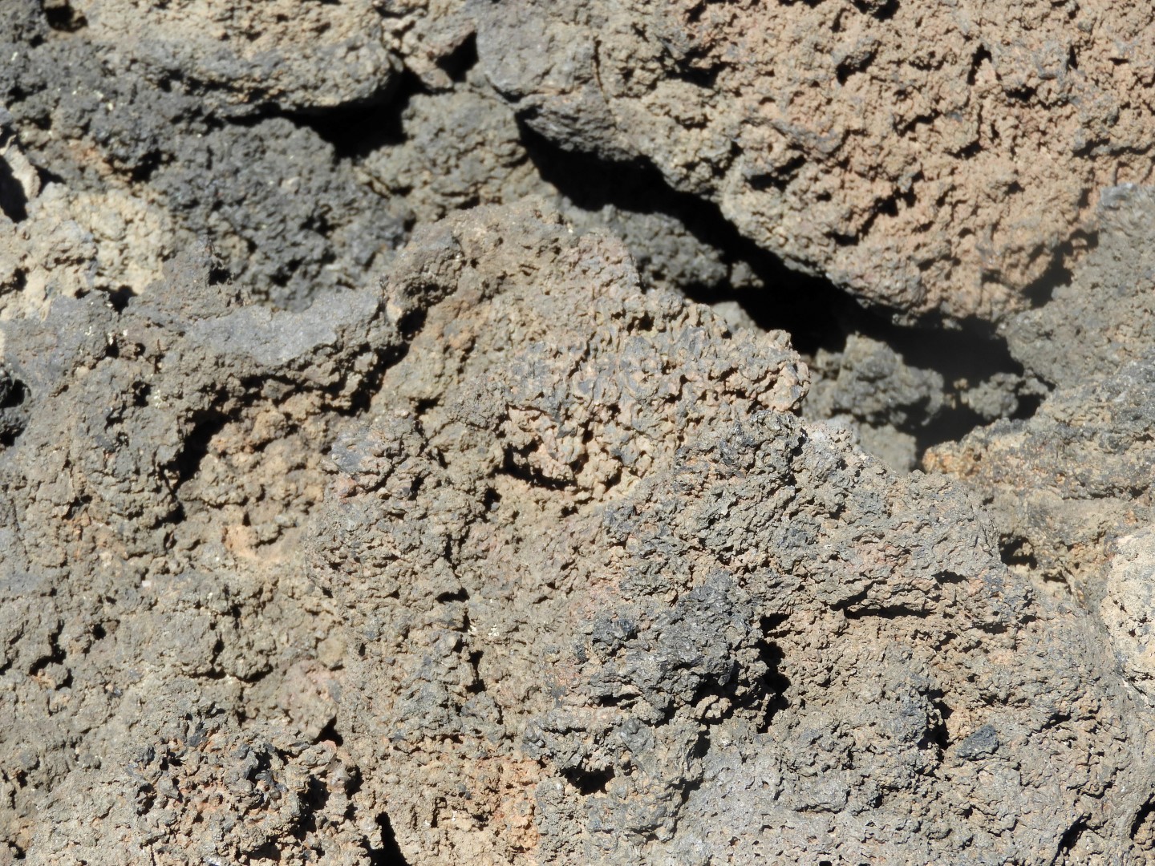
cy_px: 433
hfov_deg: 15.8
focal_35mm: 125
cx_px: 578
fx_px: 4171
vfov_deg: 11.9
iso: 100
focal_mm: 22.4
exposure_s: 1/320
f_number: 5
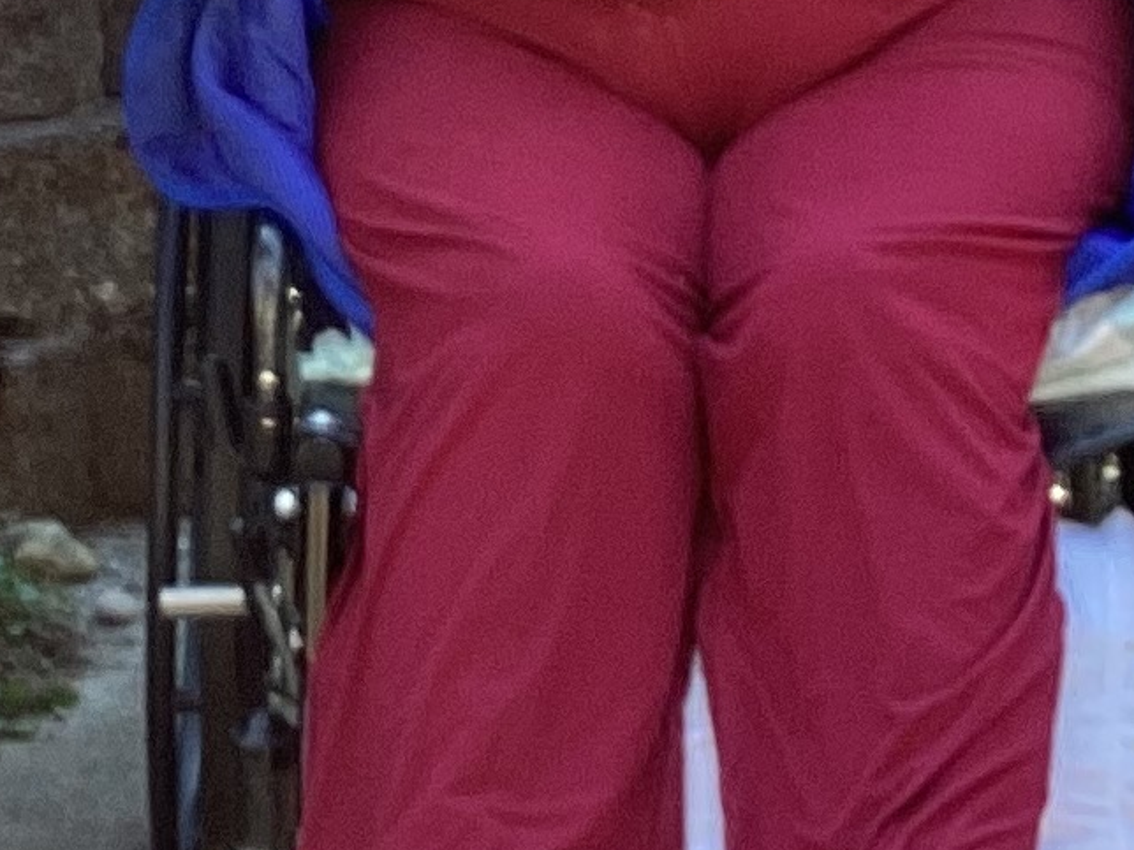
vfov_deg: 9.3
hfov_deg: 12.4
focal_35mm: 157
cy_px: -209
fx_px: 5143
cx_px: -25
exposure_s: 1/100
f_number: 2.4
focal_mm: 3.3
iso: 32
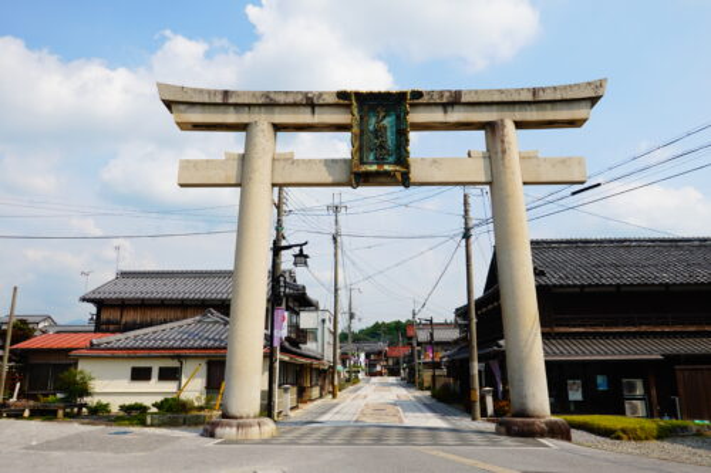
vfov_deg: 46.4
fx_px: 553
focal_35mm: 28
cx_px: 356
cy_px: 236
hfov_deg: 65.5
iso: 100
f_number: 5
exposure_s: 1/1000
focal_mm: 10.38
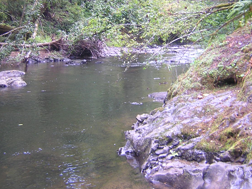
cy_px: 58
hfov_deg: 36.7
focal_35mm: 52
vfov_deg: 27.8
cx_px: 101
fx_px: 379
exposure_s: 1/30
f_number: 2.6
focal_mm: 4.7
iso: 140
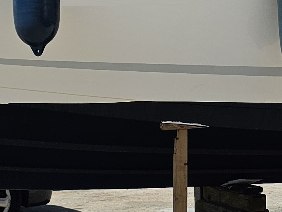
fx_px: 1051
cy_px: -79
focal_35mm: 129
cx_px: 172
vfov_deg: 11.2
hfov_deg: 15.3
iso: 10
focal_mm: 6.3
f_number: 1.7
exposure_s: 1/1391
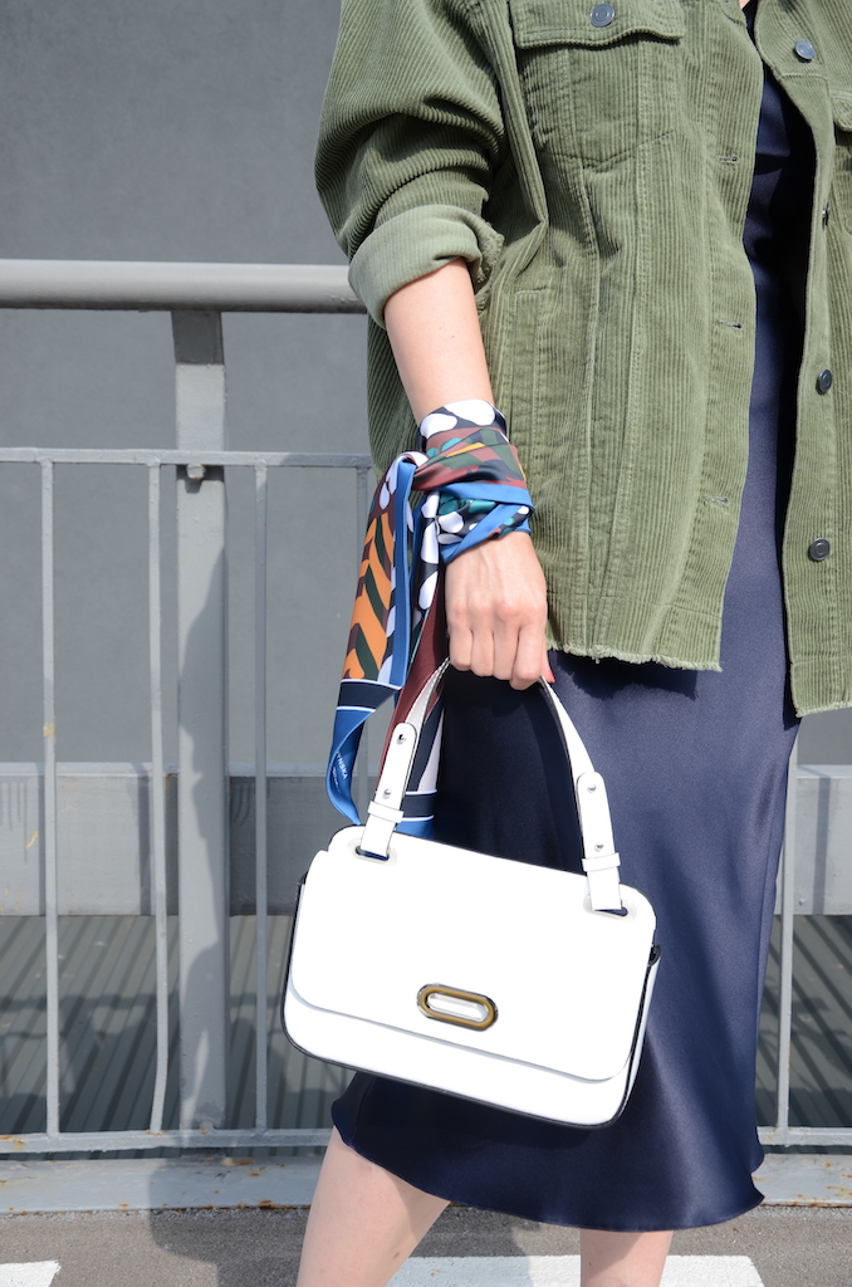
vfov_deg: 49.6
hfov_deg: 34.1
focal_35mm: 39
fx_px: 1391
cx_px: 426
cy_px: 644
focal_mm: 26
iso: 100
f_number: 5.6
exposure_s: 1/160
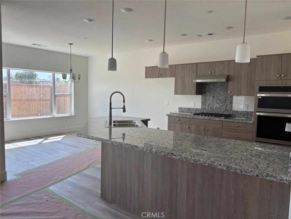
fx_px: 219
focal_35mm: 26
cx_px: 146
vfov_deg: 53.1
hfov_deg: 67.3
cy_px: 110
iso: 50
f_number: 1.6
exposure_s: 1/268
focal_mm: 5.96
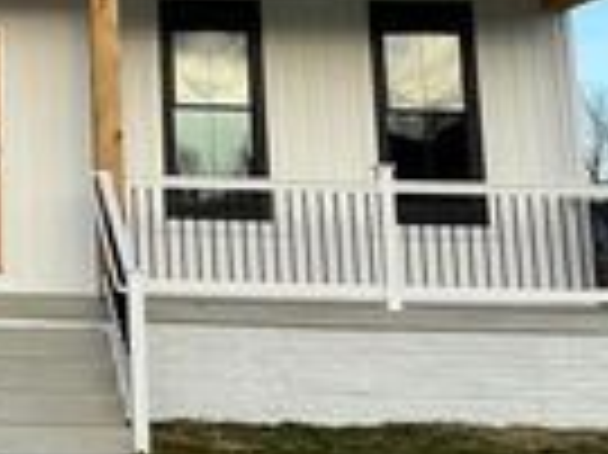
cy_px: -119
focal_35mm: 89
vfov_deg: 15.8
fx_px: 1562
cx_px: -198
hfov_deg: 20.1
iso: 80
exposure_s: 1/3155
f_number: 1.78
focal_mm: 6.86
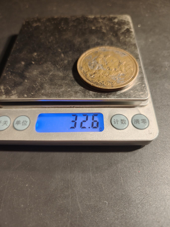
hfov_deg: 58.9
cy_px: 114
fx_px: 151
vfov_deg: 73.9
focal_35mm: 23
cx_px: 85
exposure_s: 1/100
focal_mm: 6.06
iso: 160
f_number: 1.6
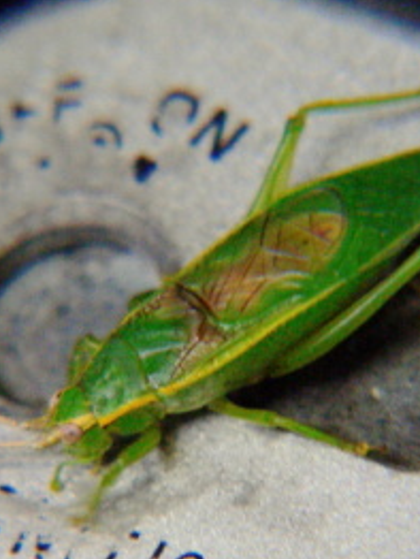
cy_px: 395
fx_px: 5104
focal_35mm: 316
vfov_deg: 6.3
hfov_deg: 4.7
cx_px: 192
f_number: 2.8
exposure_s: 1/30
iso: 400
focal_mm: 34.4
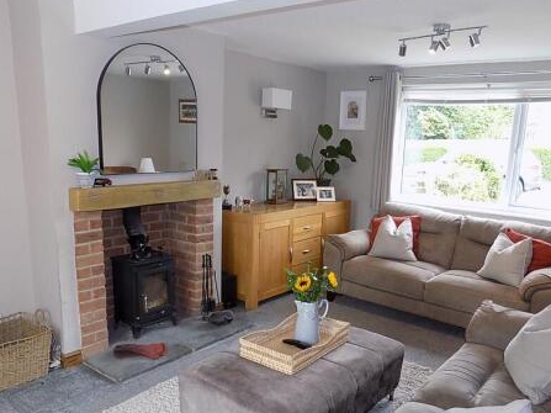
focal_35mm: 30
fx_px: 477
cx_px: 282
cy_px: 256
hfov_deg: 60.0
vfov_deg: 46.4
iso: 100
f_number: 3.1
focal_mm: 4
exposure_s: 1/30
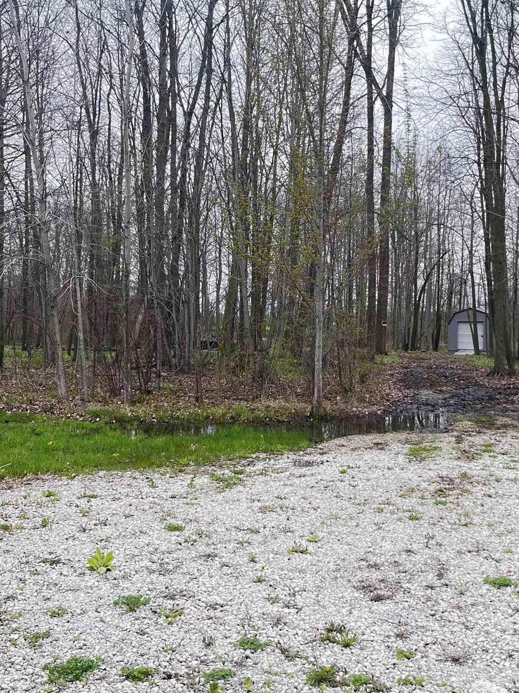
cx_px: 328
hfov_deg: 35.7
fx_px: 800
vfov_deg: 46.8
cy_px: 327
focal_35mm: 40
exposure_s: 1/349
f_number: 1.6
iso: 50
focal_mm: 5.1
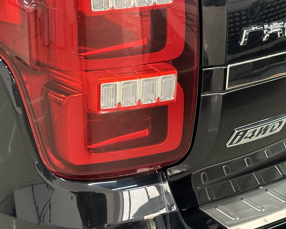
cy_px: 29
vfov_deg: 16.7
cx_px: 106
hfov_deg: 21.0
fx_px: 770
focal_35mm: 91
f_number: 1.78
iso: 160
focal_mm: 6.86
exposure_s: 1/50
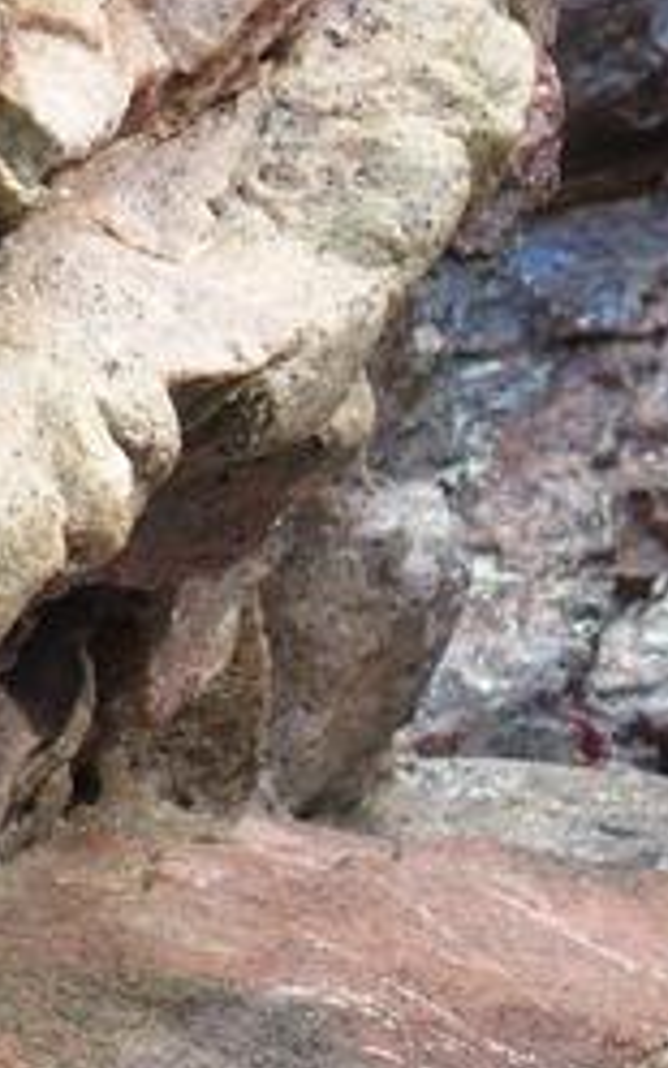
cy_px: 633
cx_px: 780
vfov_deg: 3.6
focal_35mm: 577
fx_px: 16807
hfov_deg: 2.3
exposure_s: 1/125
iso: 800
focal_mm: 64.3
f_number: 2.8
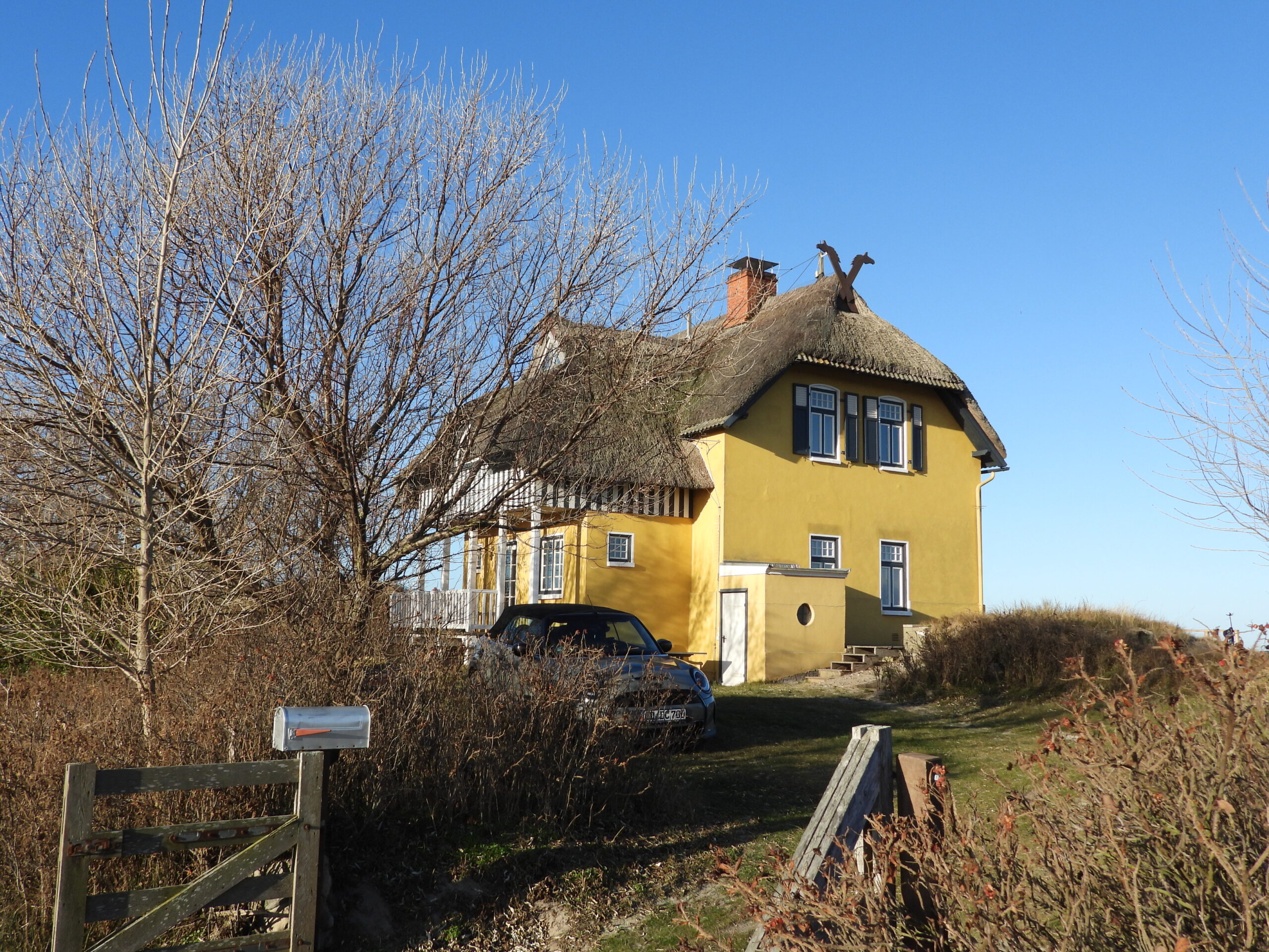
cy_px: 476
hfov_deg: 60.0
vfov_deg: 46.8
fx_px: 1100
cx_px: 634
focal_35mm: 30
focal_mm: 5.4
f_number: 3.2
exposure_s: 1/1000
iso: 100
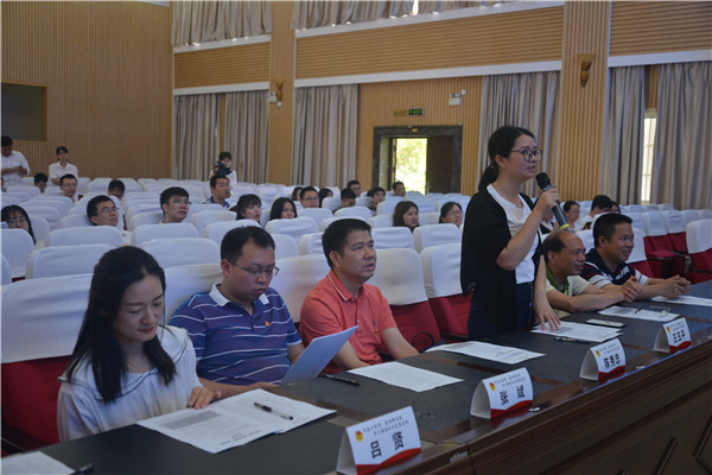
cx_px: 356
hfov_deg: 48.5
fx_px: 791
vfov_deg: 33.4
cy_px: 238
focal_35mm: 40
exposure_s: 1/30
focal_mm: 40
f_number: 4.2
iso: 200
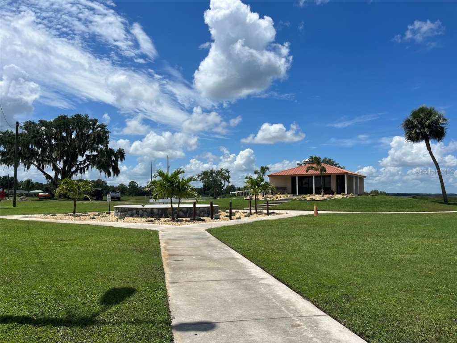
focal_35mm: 26
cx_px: 228
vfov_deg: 53.1
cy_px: 172
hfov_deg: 67.3
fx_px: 343
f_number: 1.6
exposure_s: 1/6897
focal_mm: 5.1
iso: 50
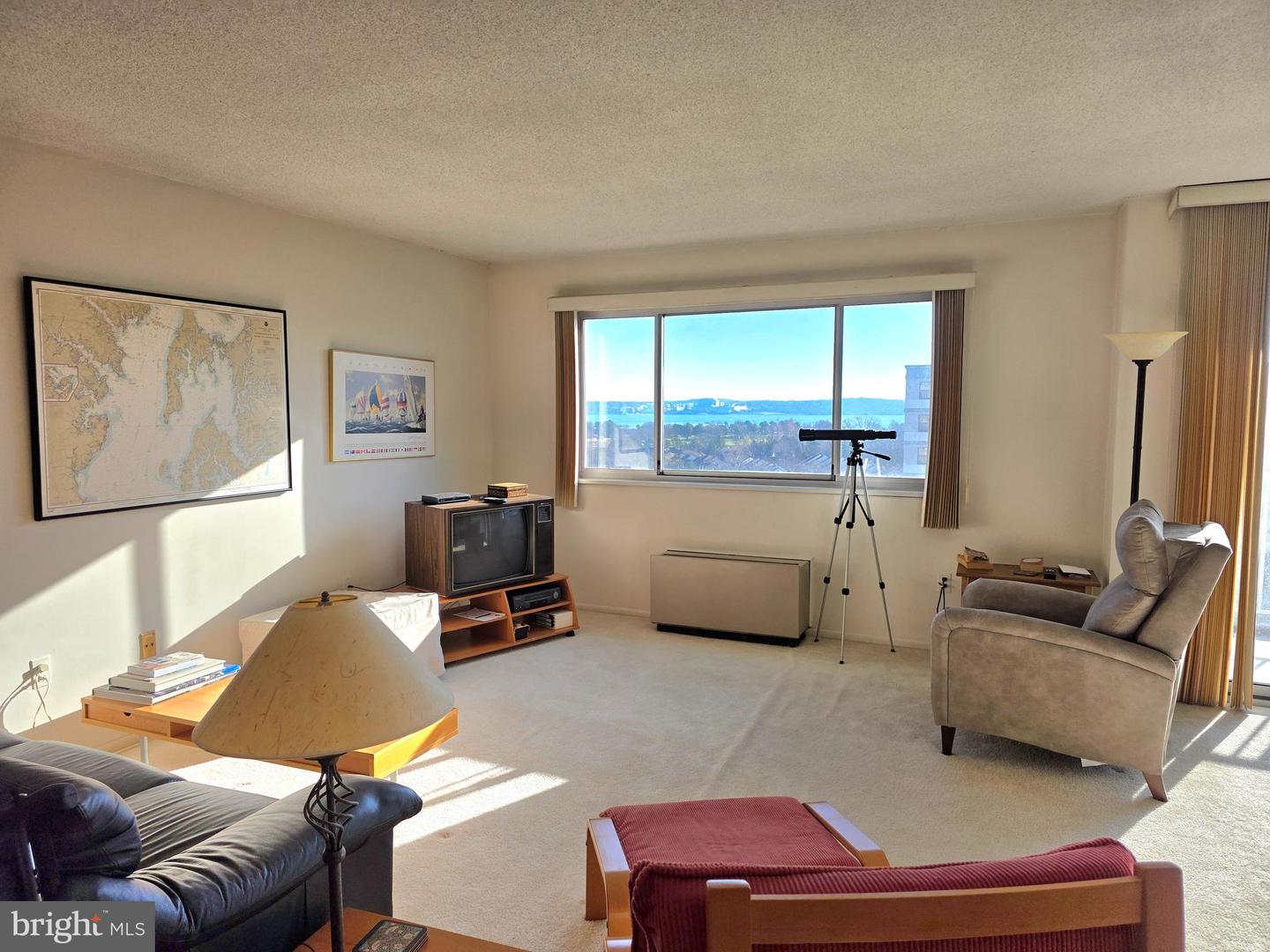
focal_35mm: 23
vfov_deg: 58.9
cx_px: 635
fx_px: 844
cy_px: 476
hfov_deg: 73.9
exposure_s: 1/5000
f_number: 1.7
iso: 80
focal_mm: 6.3
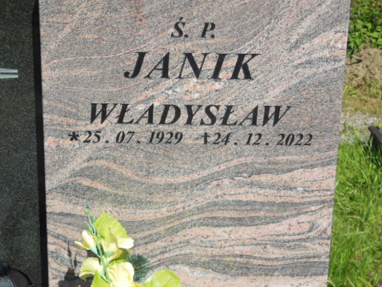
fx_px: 960
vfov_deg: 17.0
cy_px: 144
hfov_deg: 22.5
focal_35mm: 87
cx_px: 191
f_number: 4.6
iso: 125
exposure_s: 1/1000
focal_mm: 15.5
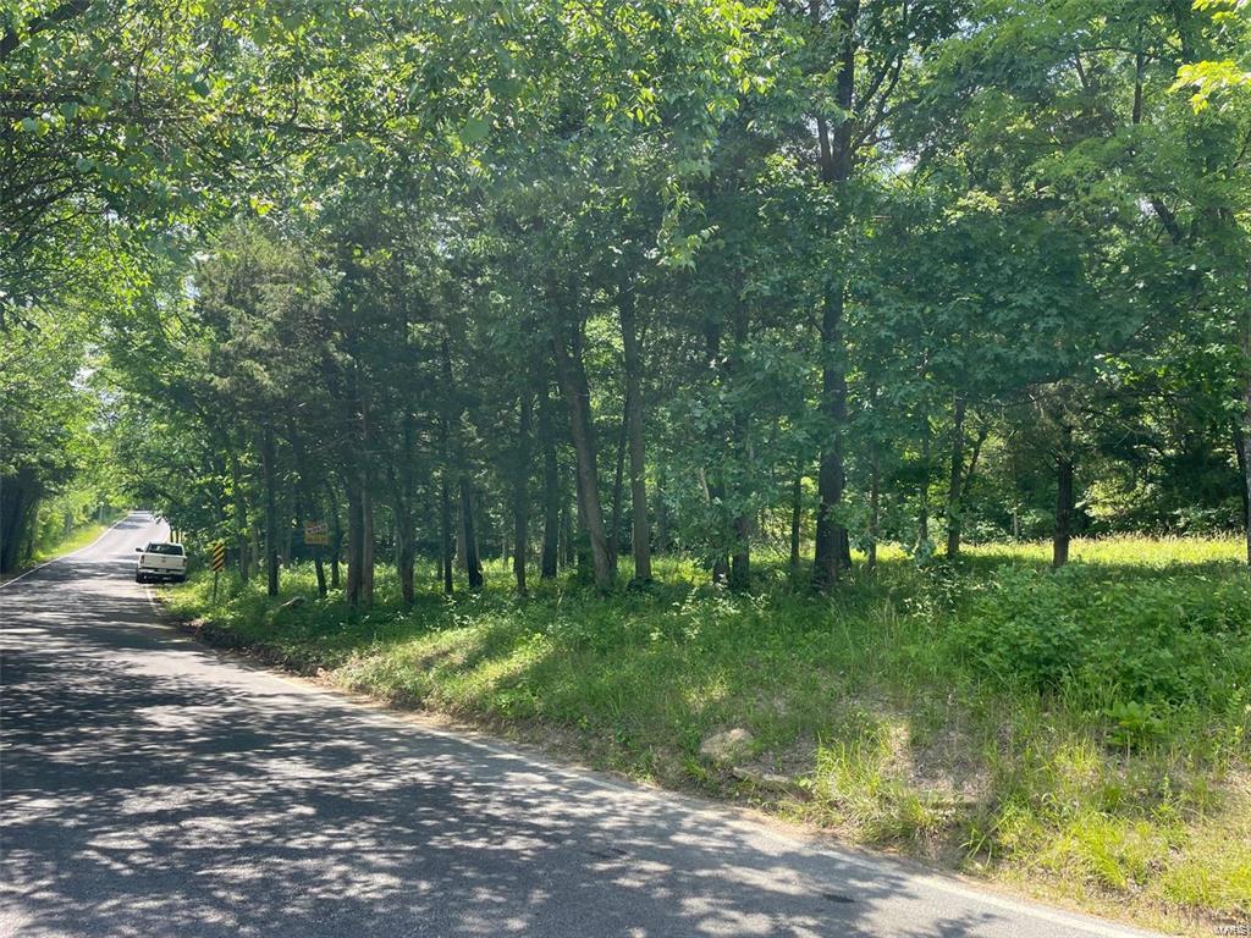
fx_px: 940
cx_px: 626
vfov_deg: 53.1
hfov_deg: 67.3
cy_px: 469
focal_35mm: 26
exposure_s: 1/483
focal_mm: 4.2
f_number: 1.6
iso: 32
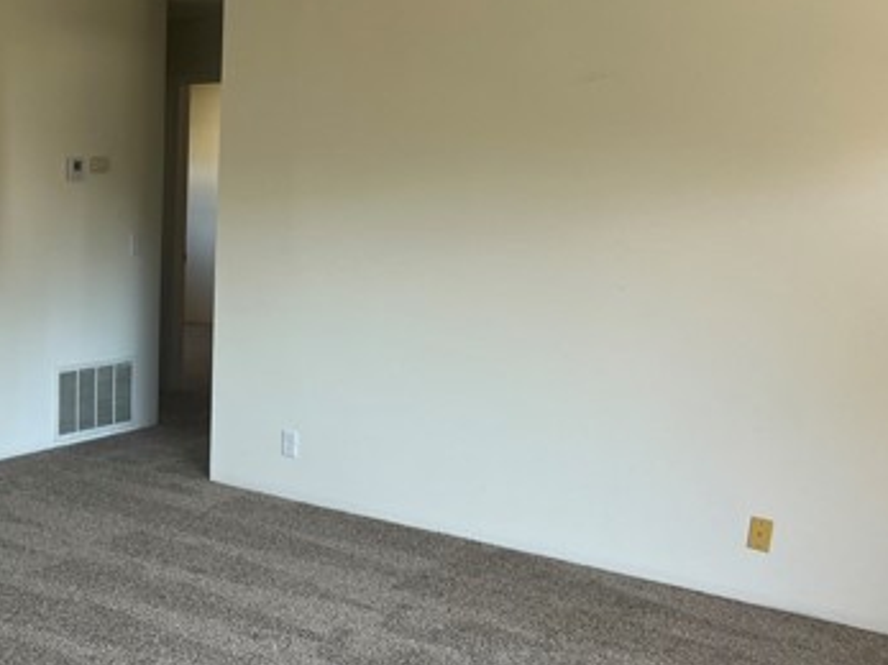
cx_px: 97
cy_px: 379
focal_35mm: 48
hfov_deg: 37.2
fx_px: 1231
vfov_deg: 30.2
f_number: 1.5
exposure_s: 1/121
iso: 64
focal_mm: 5.7
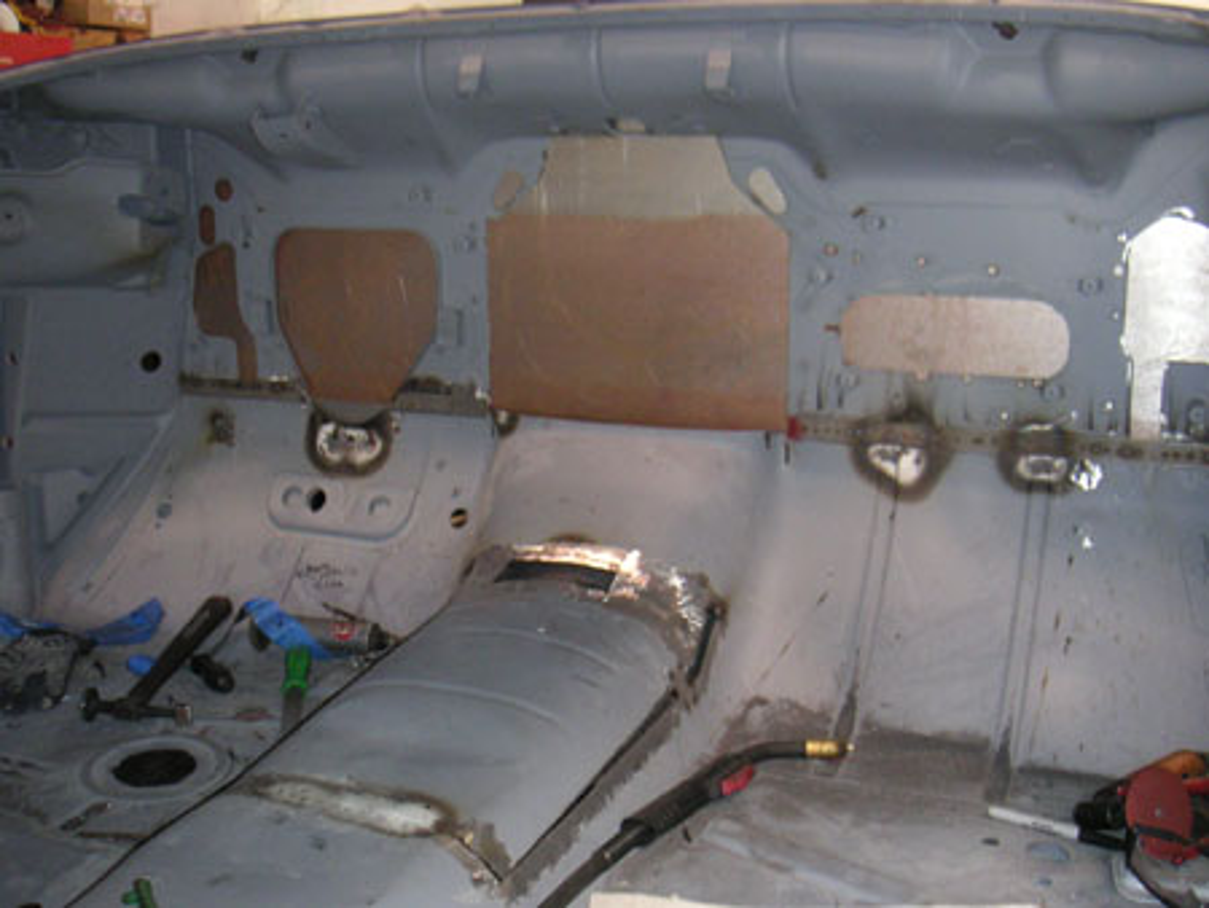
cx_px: 604
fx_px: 1328
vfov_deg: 37.8
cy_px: 454
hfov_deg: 49.0
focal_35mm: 38
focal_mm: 6
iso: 160
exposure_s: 1/45
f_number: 2.8
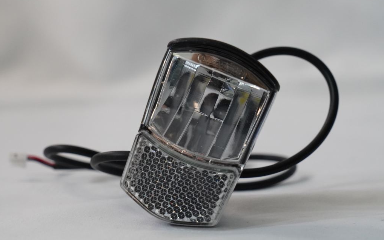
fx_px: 837
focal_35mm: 80
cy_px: 124
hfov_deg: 25.8
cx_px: 192
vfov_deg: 16.3
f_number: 7.1
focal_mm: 52
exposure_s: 1/500
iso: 3200
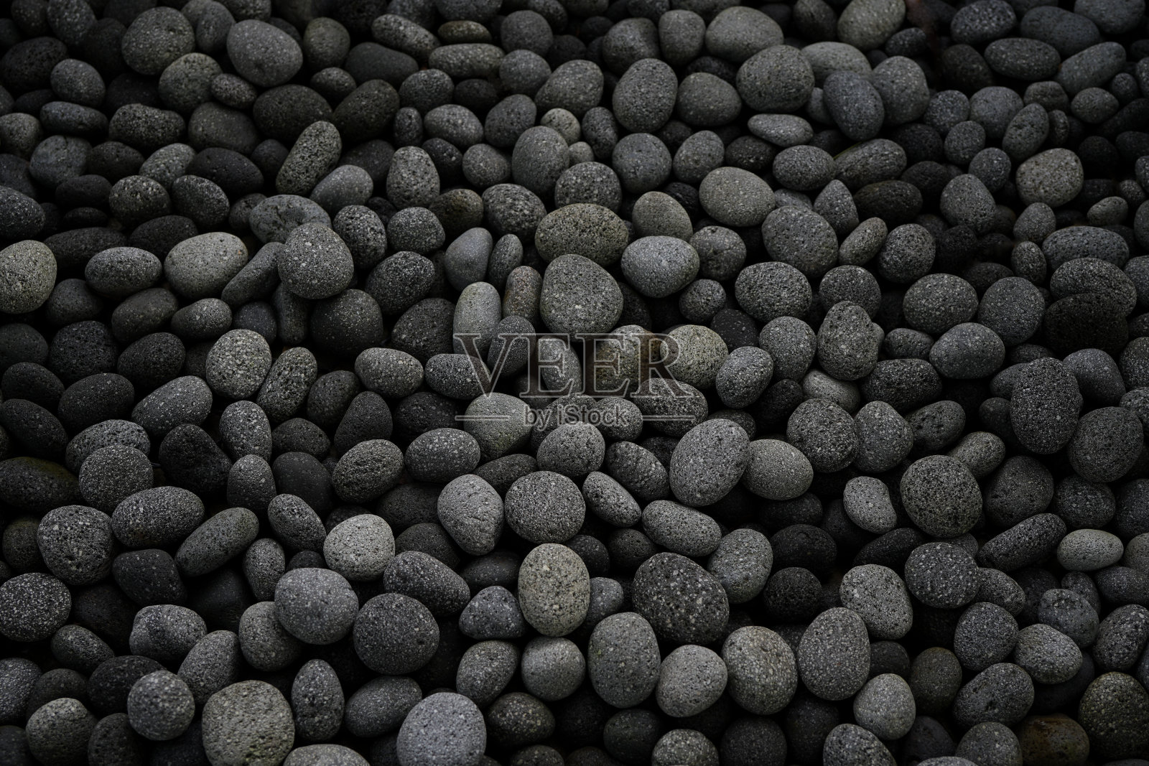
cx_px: 574
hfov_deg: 39.6
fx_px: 1596
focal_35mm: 50
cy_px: 383
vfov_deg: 27.0
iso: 100
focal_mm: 50
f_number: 5
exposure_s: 1/80
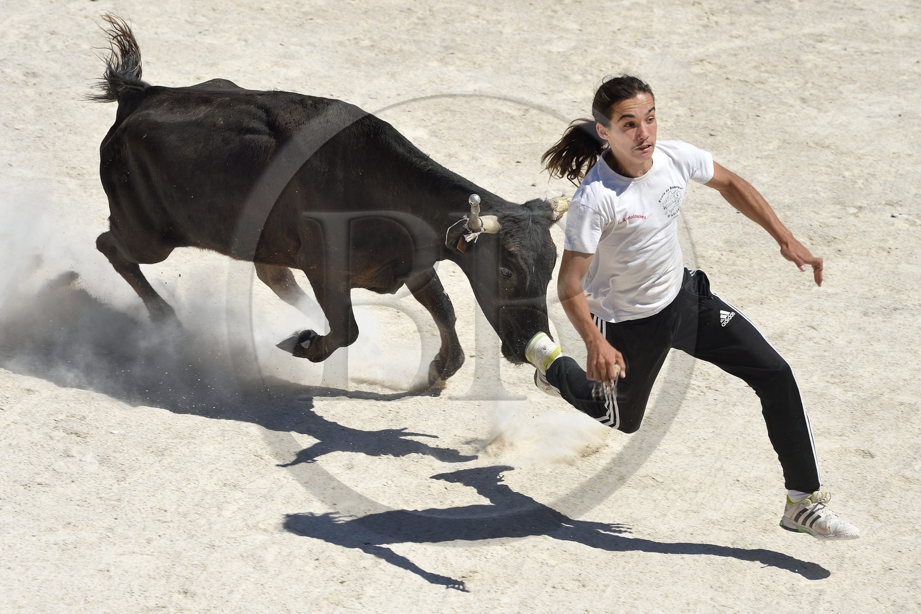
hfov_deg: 10.3
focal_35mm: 200
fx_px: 5115
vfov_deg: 6.9
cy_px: 307
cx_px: 460
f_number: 8
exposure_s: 1/1000
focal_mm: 200
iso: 200
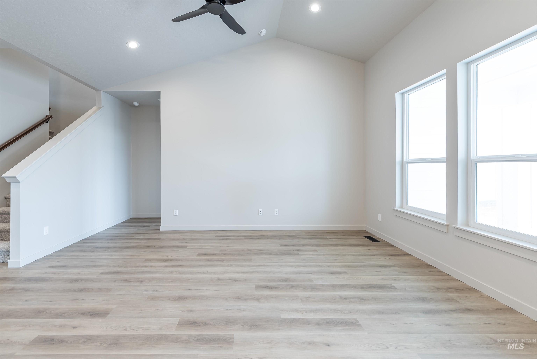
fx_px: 209
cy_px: 180
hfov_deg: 104.2
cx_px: 268
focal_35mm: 14
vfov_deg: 81.2
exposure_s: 1/13
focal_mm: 14
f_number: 4
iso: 100
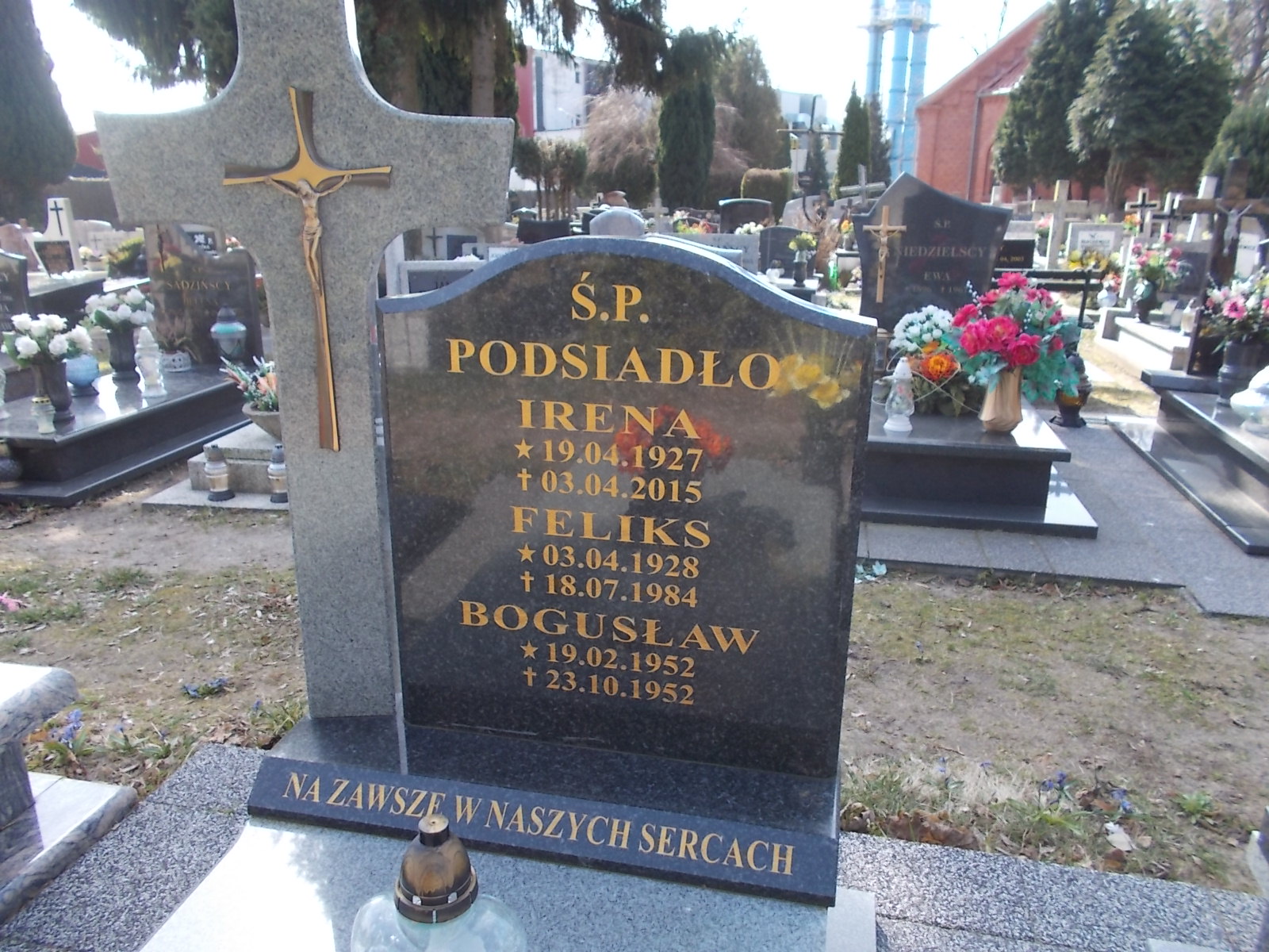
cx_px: 634
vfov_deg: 53.1
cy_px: 476
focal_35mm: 26
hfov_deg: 67.3
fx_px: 953
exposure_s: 1/200
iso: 80
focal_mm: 4.6
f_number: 3.2
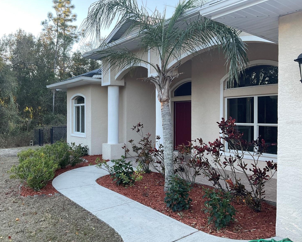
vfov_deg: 47.1
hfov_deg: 57.1
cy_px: 123
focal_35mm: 31
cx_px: 140
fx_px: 277
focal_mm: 3
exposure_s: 1/122
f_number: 1.8
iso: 32
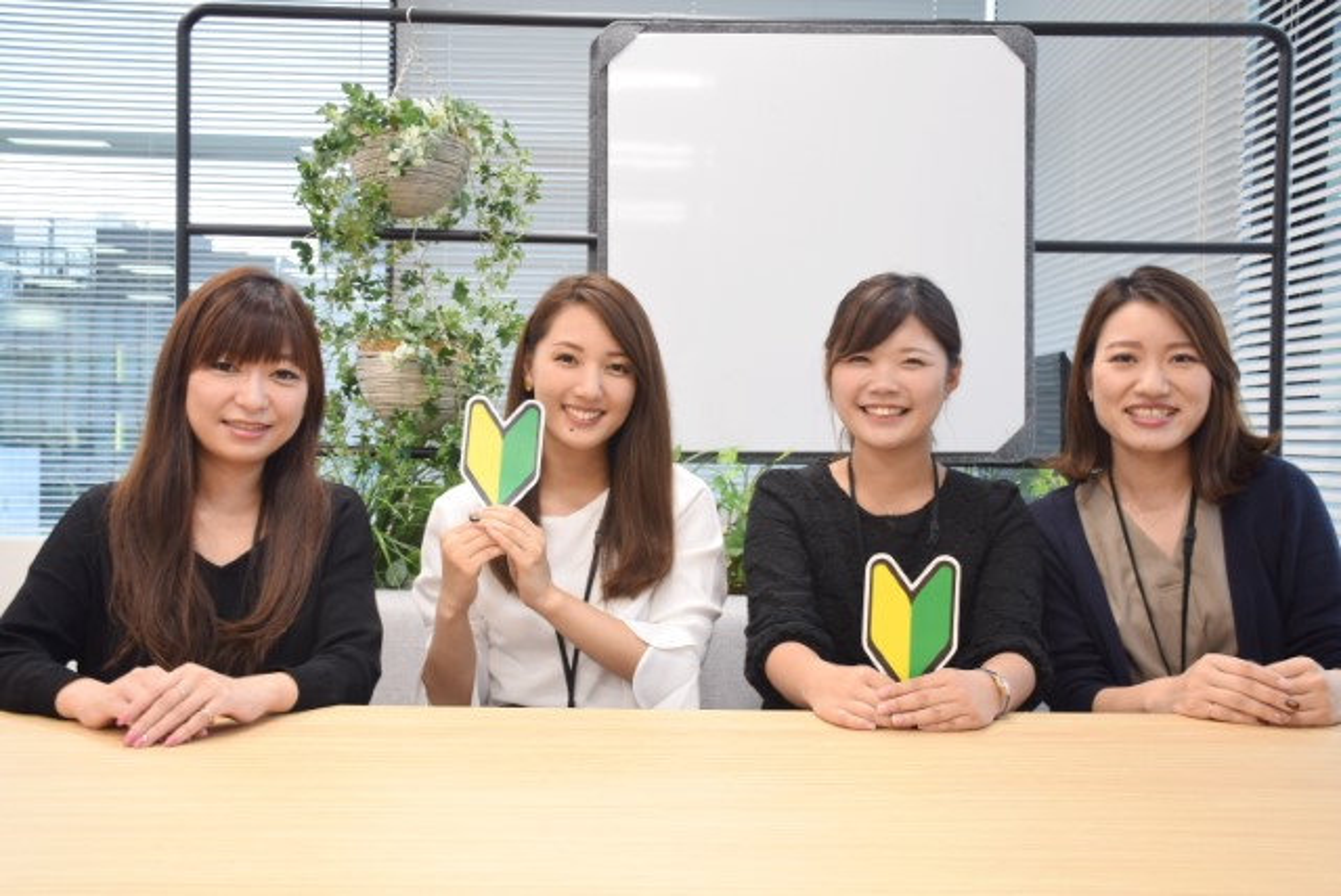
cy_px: 448
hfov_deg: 53.1
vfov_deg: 36.9
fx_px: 1342
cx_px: 670
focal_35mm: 36
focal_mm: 24
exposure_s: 1/10
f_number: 5.6
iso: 250
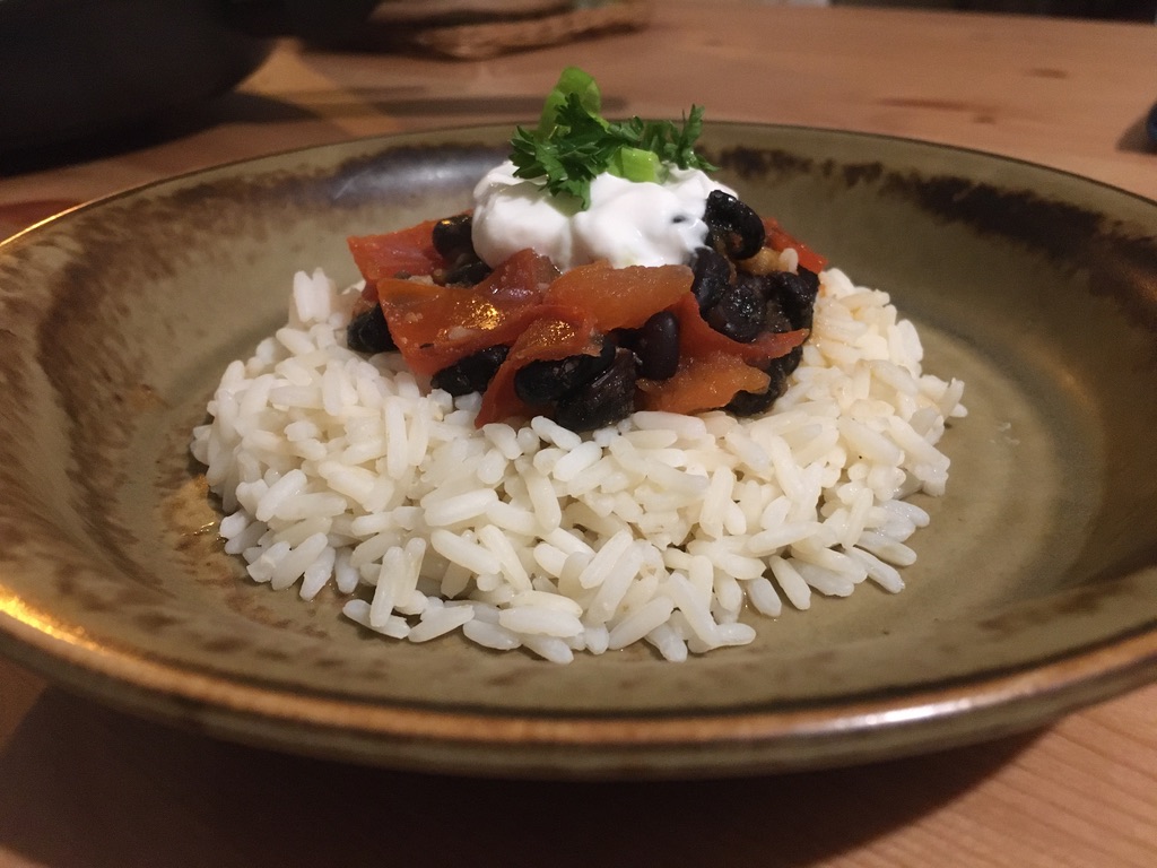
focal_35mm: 29
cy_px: 434
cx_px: 578
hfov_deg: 61.7
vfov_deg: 48.2
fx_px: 969
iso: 250
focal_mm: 4.15
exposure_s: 1/17
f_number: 2.2
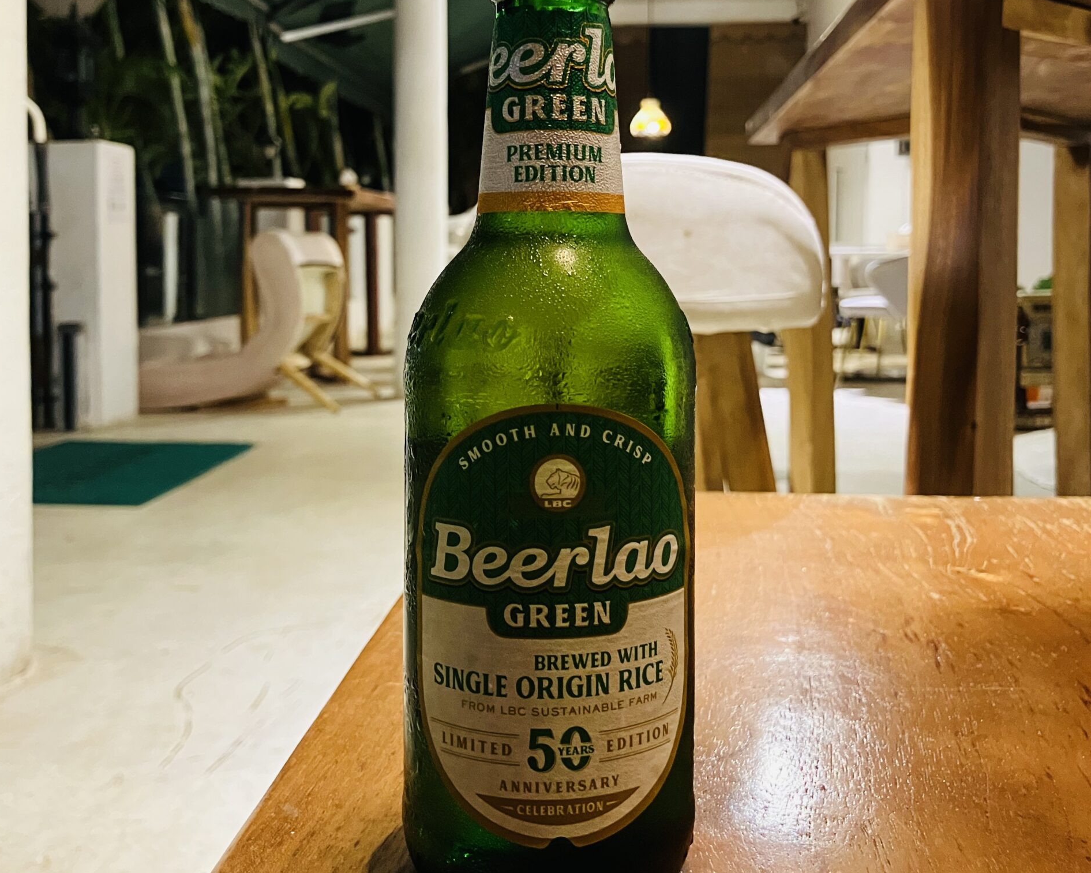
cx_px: 546
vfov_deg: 39.8
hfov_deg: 49.1
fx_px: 1195
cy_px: 307
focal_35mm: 37
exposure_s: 1/36
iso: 400
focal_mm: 3.99
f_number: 1.8
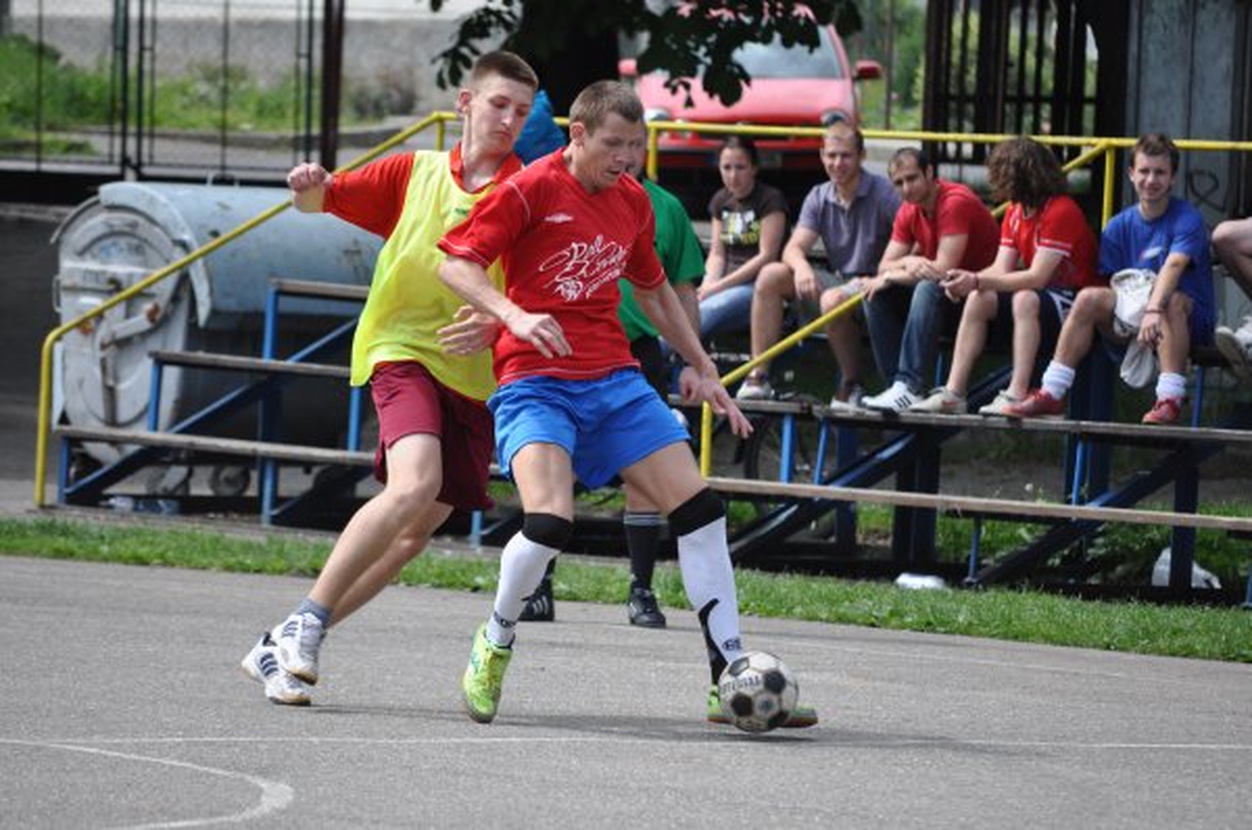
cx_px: 626
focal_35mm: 270
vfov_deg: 5.1
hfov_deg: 7.6
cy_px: 415
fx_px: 9375
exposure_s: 1/1000
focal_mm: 180
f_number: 5.6
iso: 400
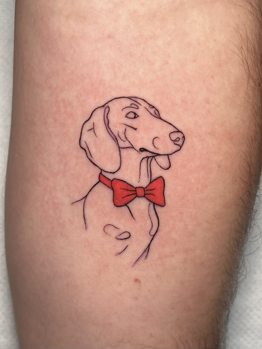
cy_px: 174
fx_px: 262
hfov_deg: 53.1
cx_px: 131
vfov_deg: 67.3
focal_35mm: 26
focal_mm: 5.1
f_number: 1.6
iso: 125
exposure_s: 1/100
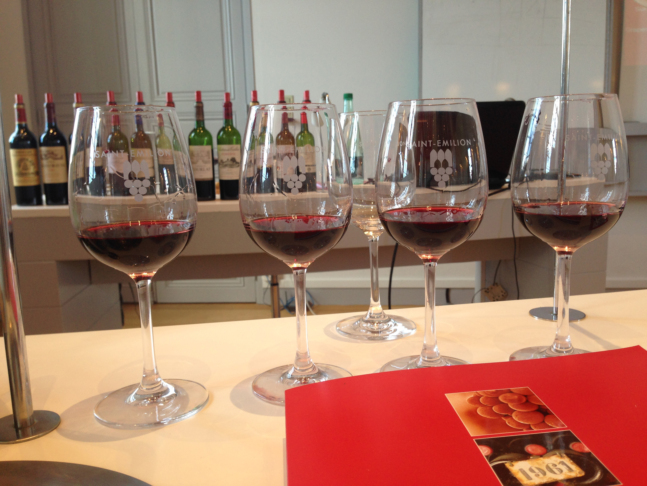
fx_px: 617
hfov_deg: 55.4
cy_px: 243
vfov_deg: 42.9
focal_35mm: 33
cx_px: 324
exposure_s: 1/30
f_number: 2.4
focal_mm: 4.12
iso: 50
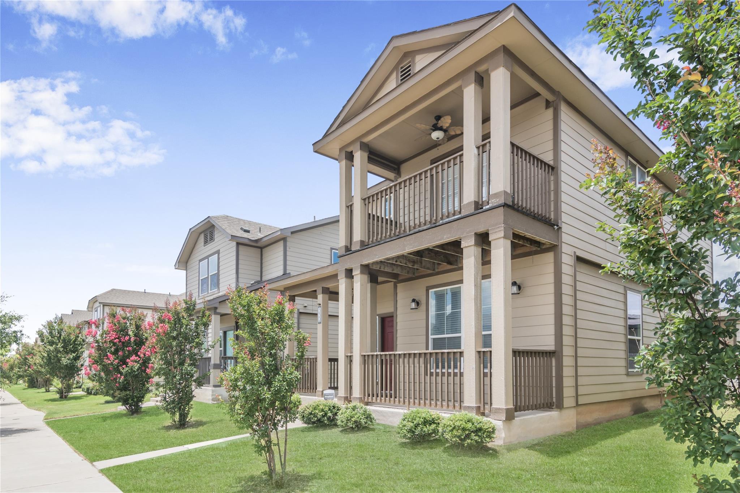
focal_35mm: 18
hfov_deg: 90.0
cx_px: 370
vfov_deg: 67.4
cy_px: 246
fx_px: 370
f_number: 8
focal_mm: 12
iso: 100
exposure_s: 1/250
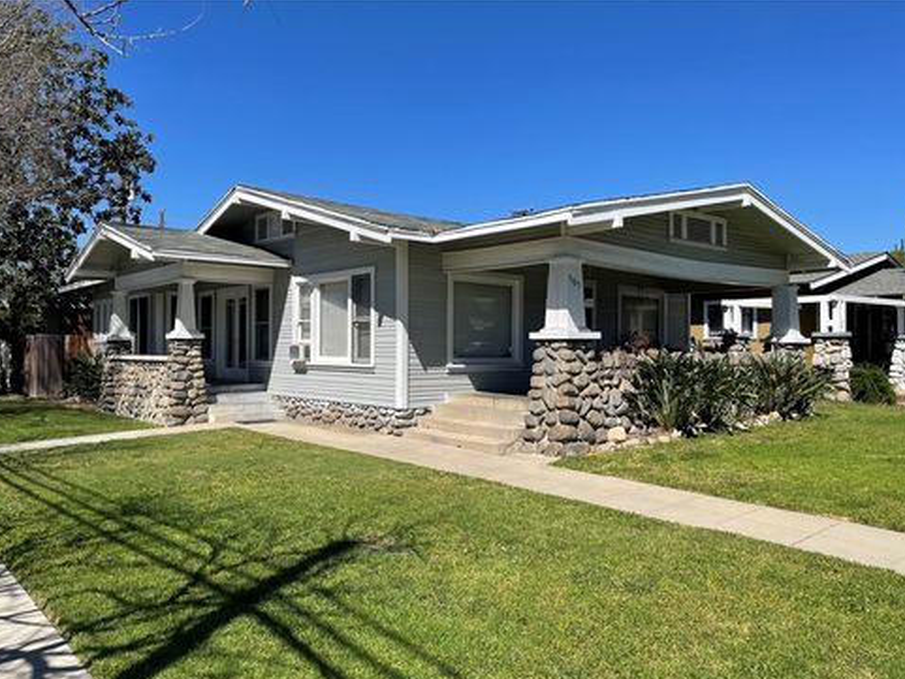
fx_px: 706
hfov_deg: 65.3
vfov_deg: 51.4
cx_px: 457
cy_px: 351
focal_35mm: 27
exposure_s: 1/3861
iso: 32
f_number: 1.6
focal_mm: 4.2
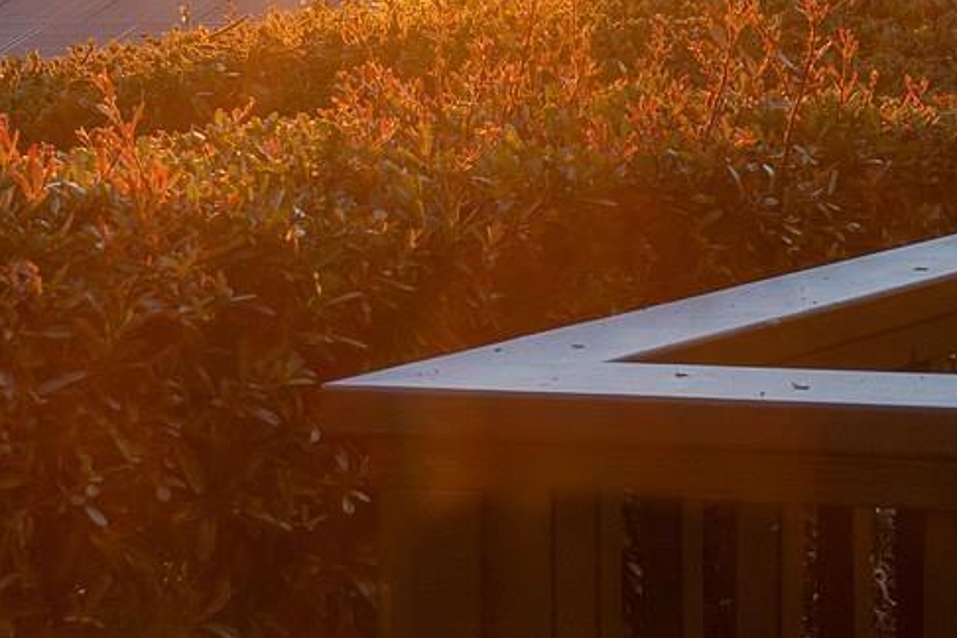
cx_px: 2010
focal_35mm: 156
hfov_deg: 11.6
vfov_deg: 8.7
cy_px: -186
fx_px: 4147
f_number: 9
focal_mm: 37
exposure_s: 1/30
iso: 160
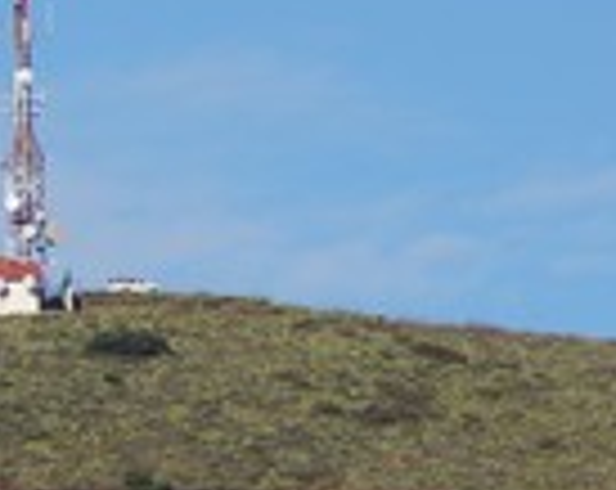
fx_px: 17228
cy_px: 263
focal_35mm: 947
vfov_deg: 1.6
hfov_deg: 2.0
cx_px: -94
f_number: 9
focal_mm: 200
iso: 100
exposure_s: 1/320
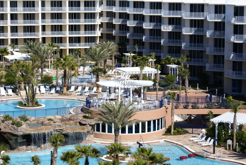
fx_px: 718
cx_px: 123
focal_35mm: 105
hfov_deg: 19.4
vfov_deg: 13.1
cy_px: 82
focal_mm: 70
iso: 100
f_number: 9
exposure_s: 1/320
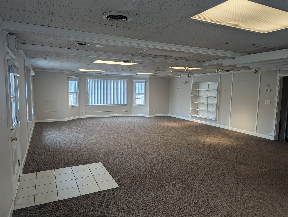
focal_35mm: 24
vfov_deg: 56.9
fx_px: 200
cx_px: 144
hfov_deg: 71.5
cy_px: 108
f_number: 1.85
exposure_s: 1/123
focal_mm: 6.81
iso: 42
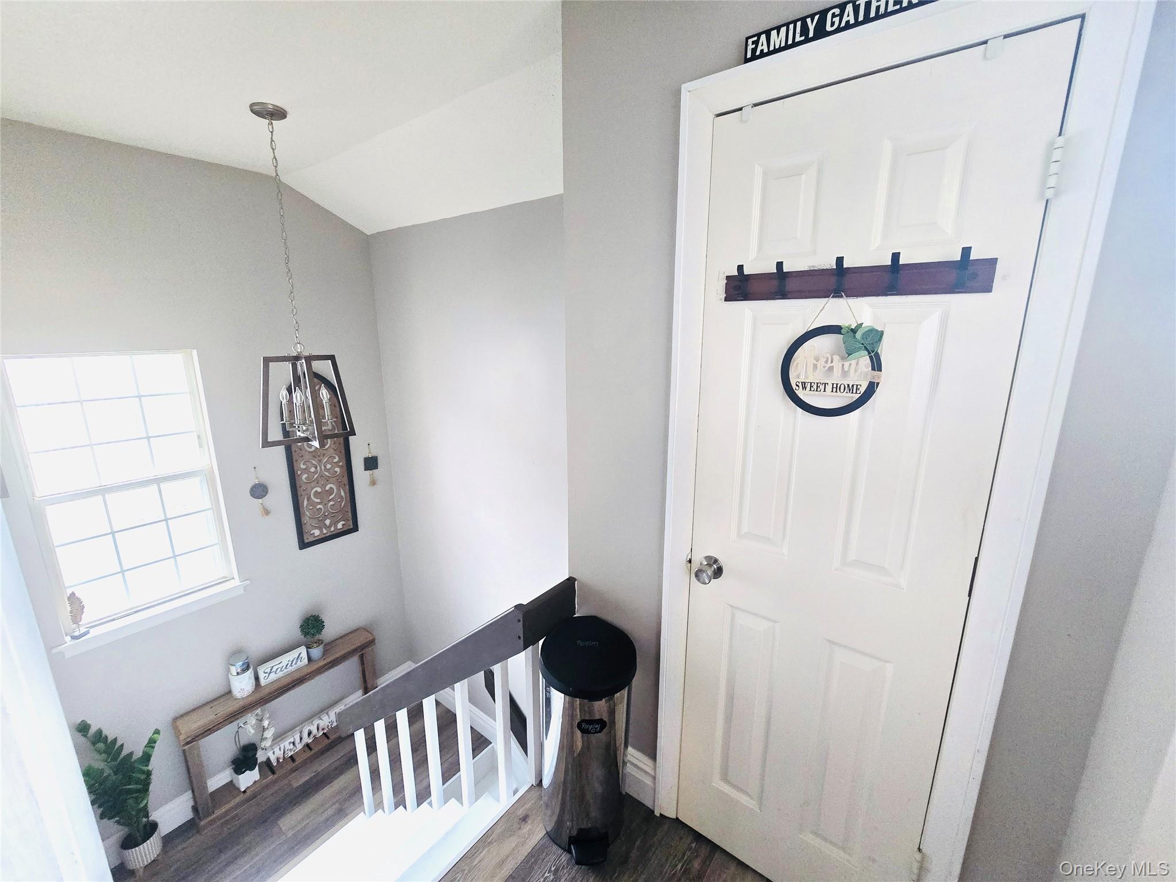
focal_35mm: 13
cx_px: 588
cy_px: 441
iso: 250
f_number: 2.2
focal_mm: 2.2
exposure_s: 1/60
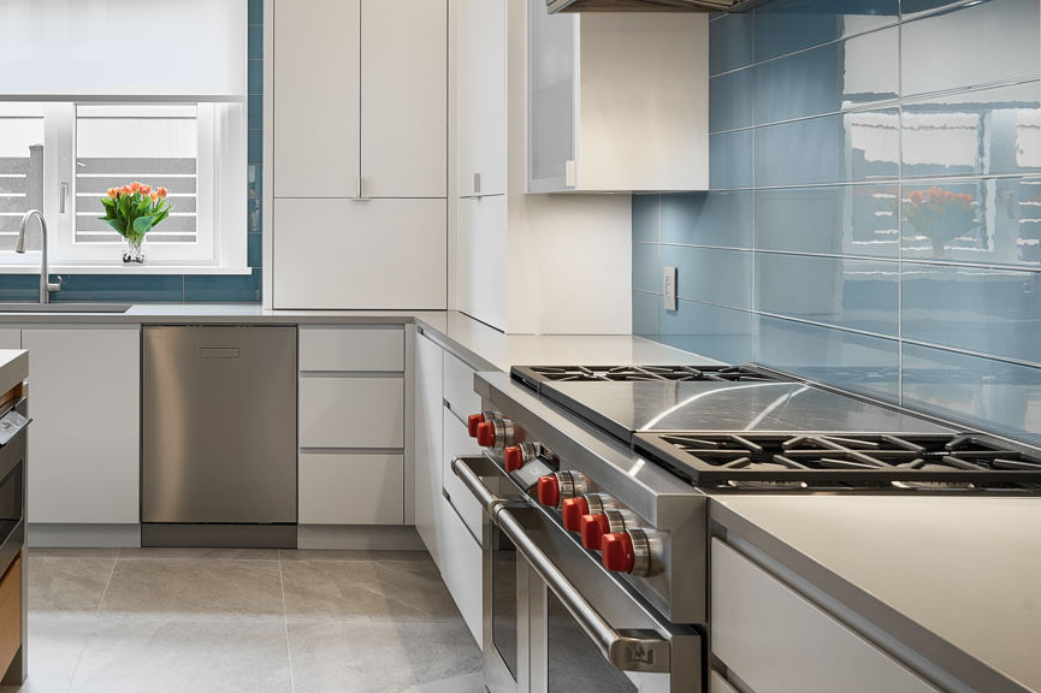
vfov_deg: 35.4
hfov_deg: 49.1
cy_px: 211
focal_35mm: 37
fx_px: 1069
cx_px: 220
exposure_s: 1/1.3
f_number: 8
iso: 100
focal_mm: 20
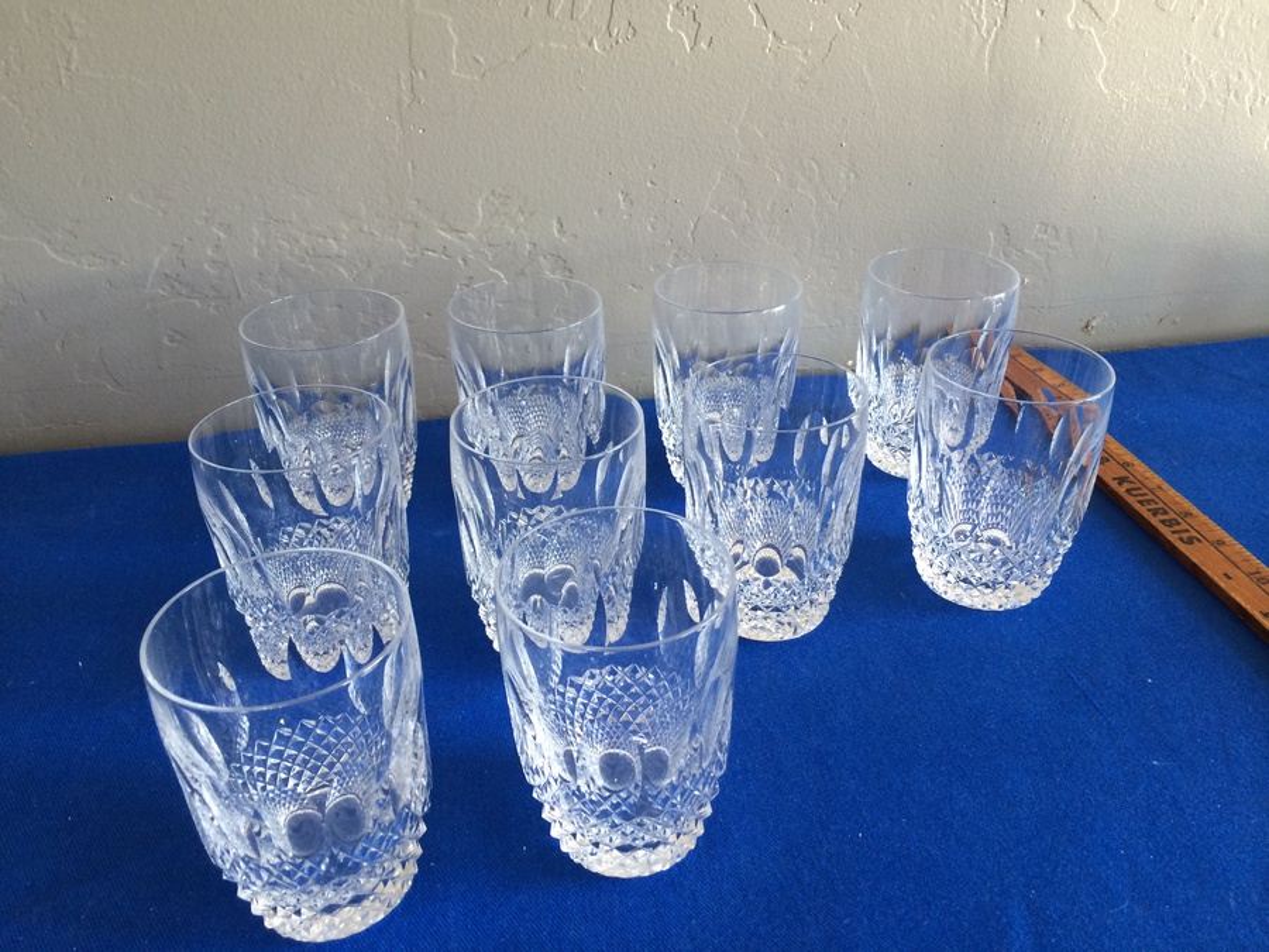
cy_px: 476
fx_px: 1100
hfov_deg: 60.0
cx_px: 634
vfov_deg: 46.8
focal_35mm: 30
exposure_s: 1/30
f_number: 2.2
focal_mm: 4.12
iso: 80
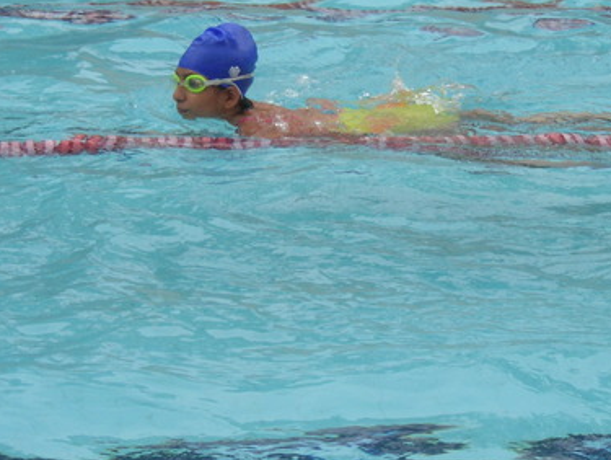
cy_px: 109
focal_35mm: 179
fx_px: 3163
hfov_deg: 11.0
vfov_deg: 8.3
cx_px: 256
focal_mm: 17.1
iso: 50
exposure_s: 1/125
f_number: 5
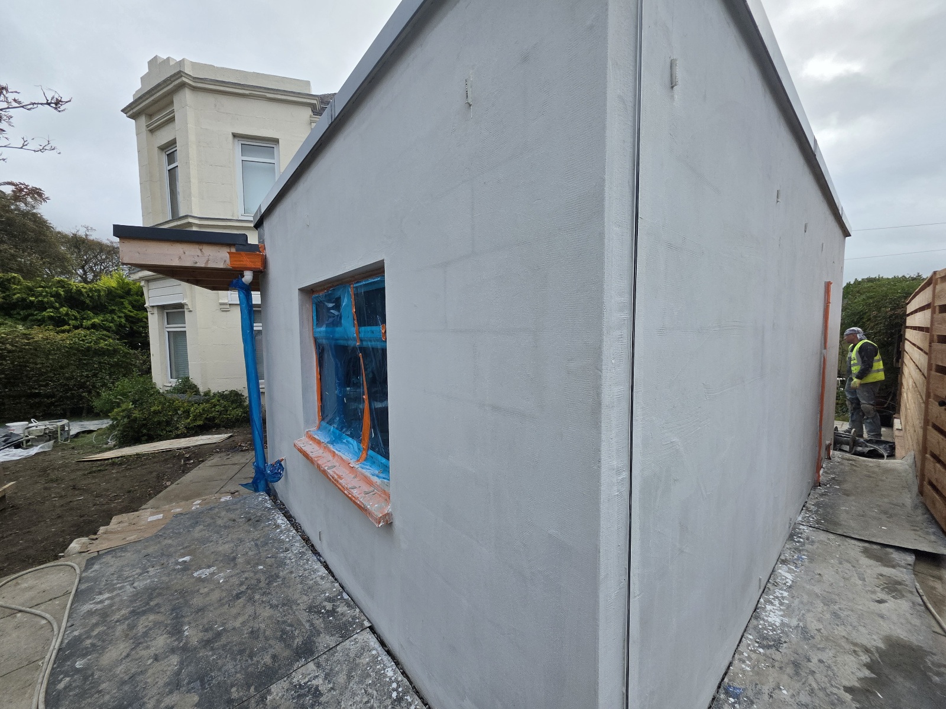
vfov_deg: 89.9
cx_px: 473
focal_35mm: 13
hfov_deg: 106.2
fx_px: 355
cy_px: 354
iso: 64
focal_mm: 2.2
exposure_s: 1/2000
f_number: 1.9
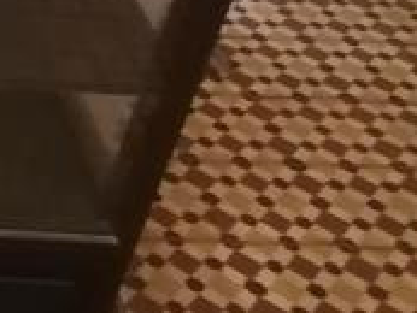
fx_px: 1205
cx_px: -292
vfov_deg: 14.4
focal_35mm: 100
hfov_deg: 16.8
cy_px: -55
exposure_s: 1/17.1
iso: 2500
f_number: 1.8
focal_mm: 5.3
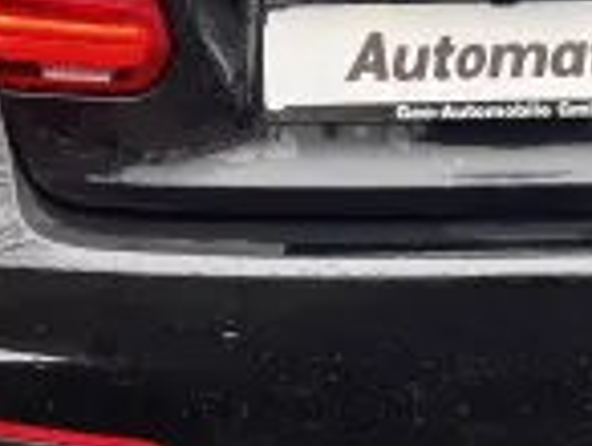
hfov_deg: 29.4
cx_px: 491
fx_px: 1096
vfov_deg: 22.3
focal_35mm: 64
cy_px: 24
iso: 32
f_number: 1.6
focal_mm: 5.1
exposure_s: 1/132
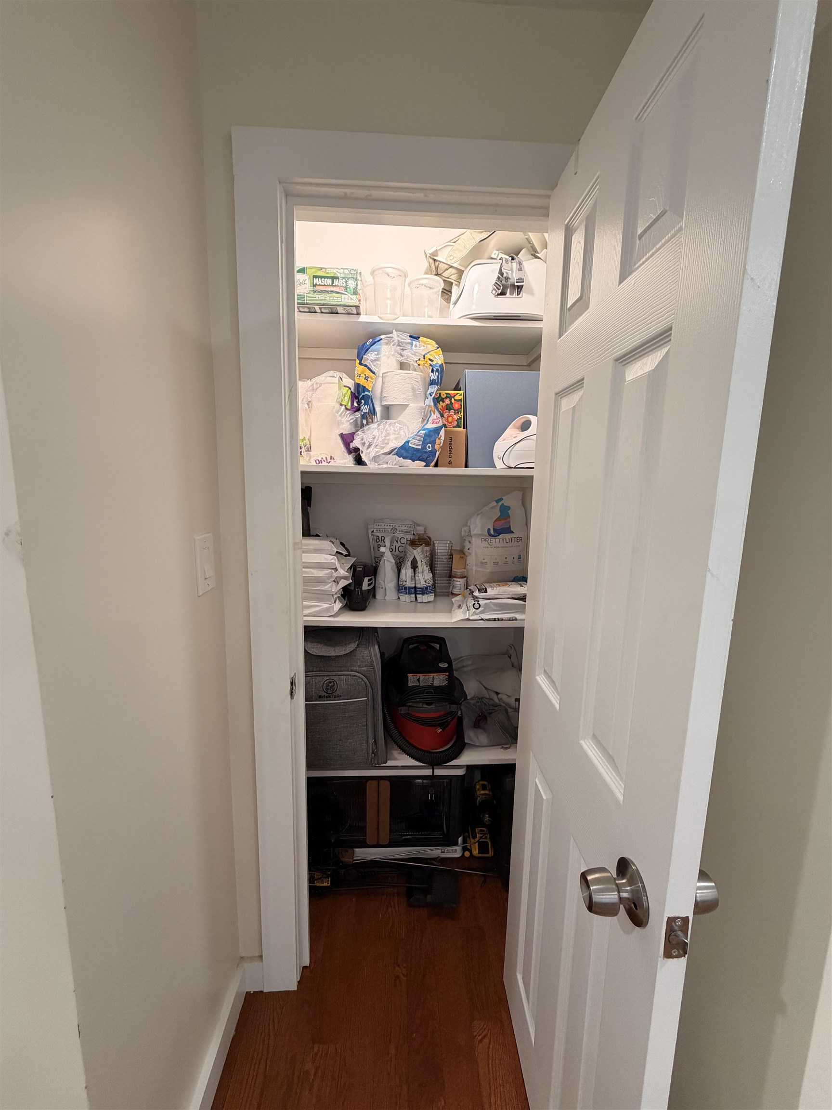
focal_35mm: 14
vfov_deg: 102.1
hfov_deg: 85.7
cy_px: 555
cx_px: 416
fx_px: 449
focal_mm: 2.22
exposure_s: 1/60
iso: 200
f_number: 2.2
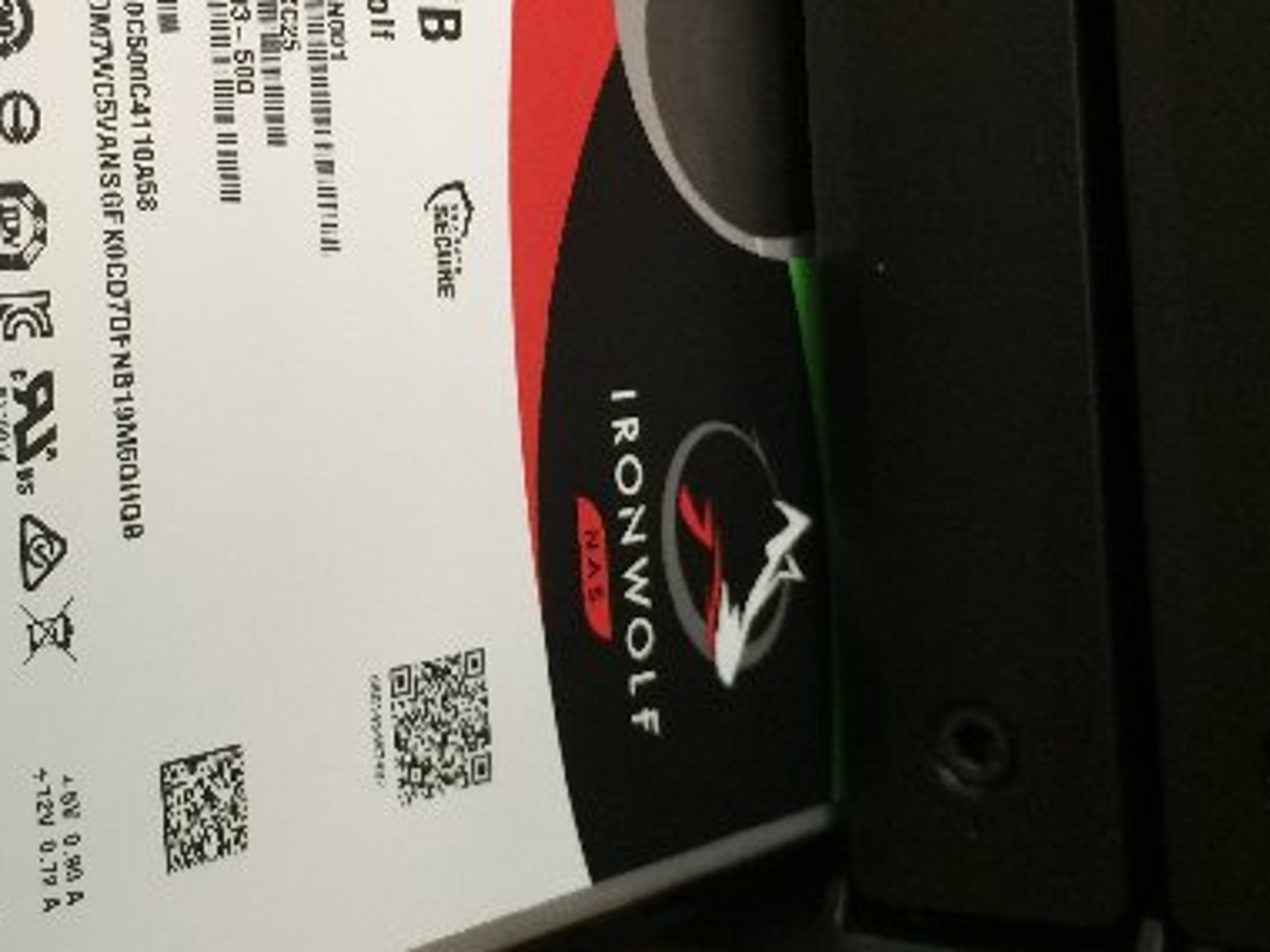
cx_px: 465
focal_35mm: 61
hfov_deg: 31.5
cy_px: 244
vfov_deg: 23.8
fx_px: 2238
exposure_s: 1/33
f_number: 2.2
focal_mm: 4.15
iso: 200
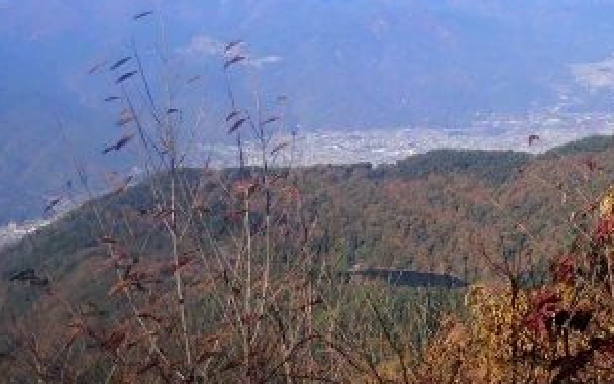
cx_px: 396
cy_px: 91
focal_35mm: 97
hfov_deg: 21.4
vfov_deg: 13.4
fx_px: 1623
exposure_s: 1/640
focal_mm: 11.09
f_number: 5
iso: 100
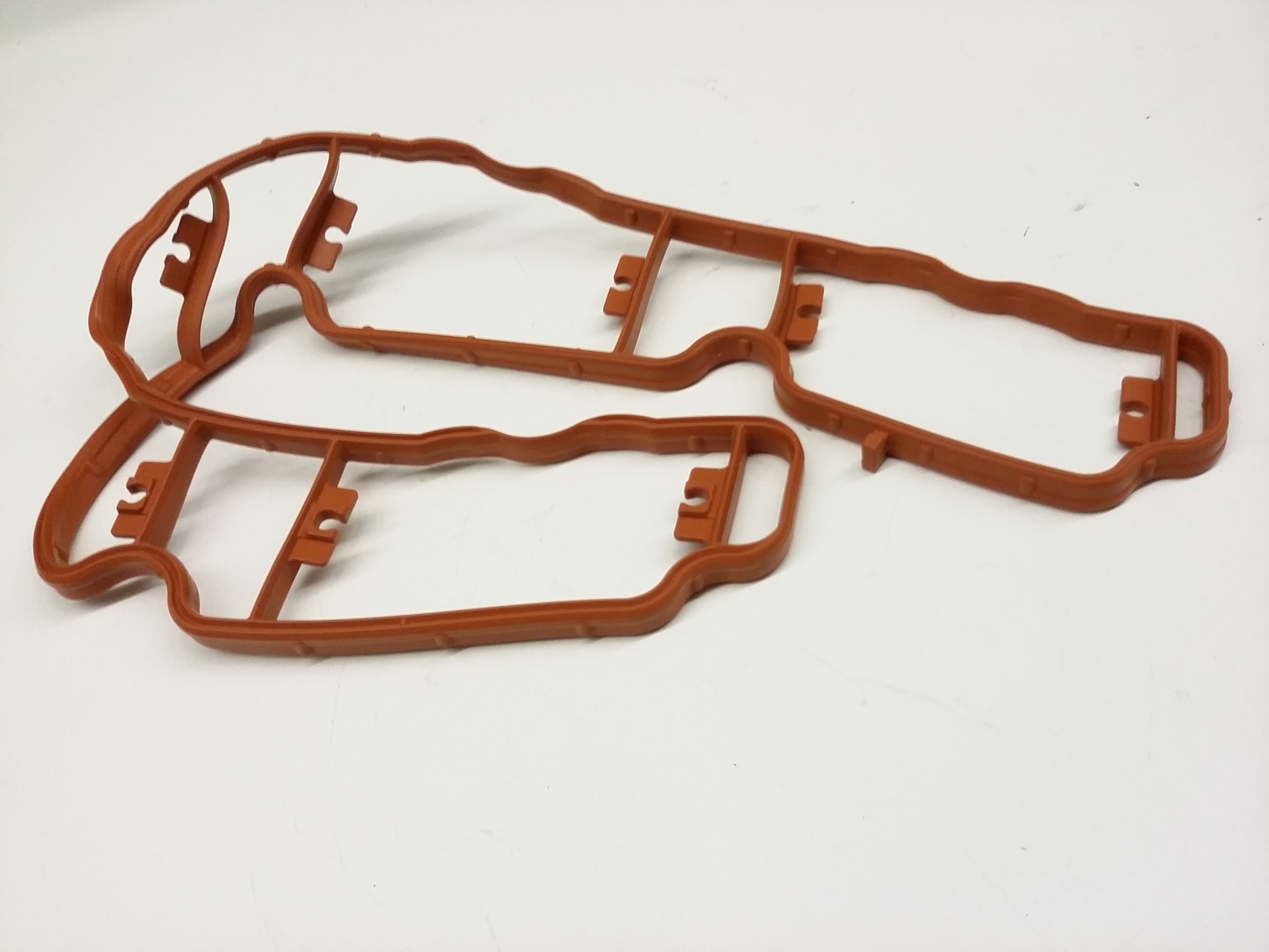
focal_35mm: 32
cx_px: 634
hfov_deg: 56.8
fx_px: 1173
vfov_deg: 44.2
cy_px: 476
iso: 160
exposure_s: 1/17
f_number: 2.4
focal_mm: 3.4
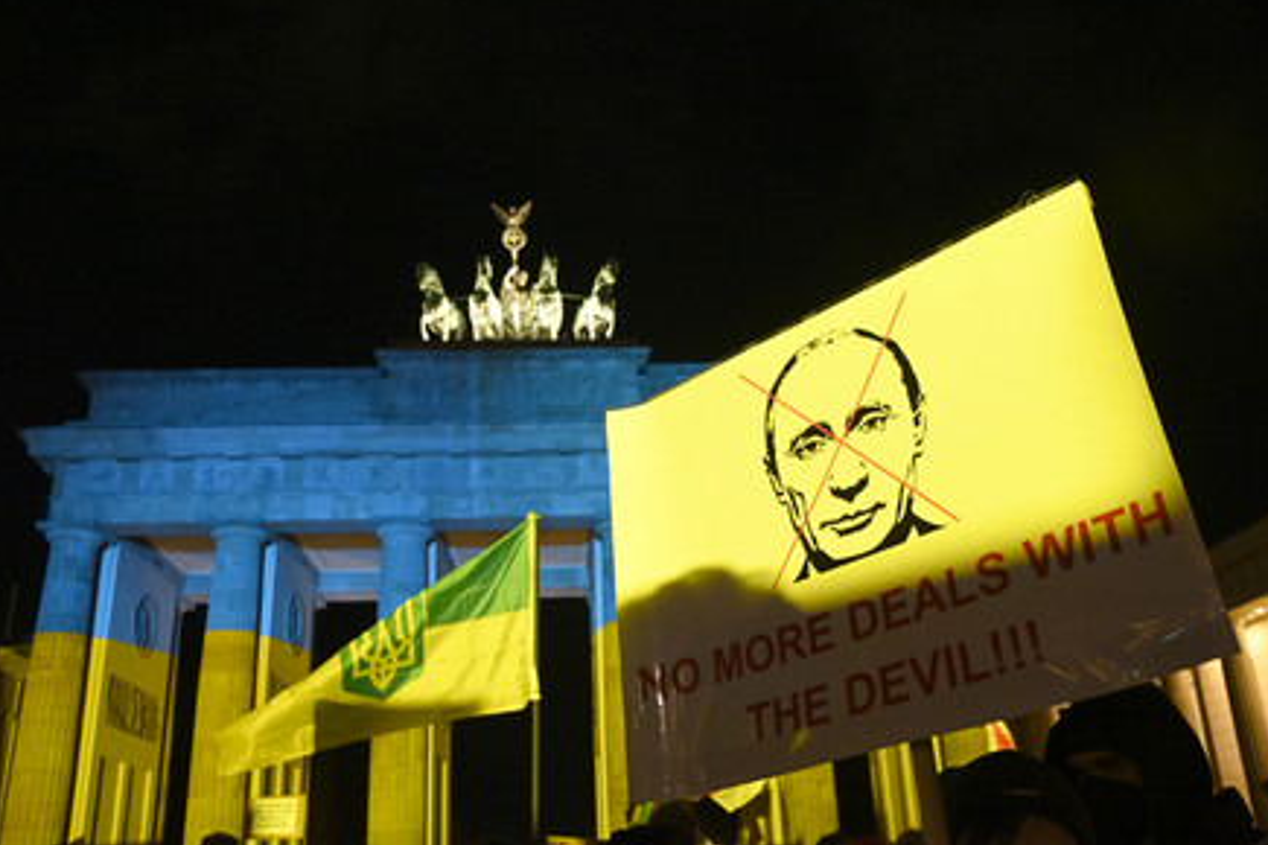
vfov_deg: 45.0
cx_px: 634
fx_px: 1021
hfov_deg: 63.7
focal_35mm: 29
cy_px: 420
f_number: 5.6
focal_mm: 28
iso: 8000
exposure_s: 1/80
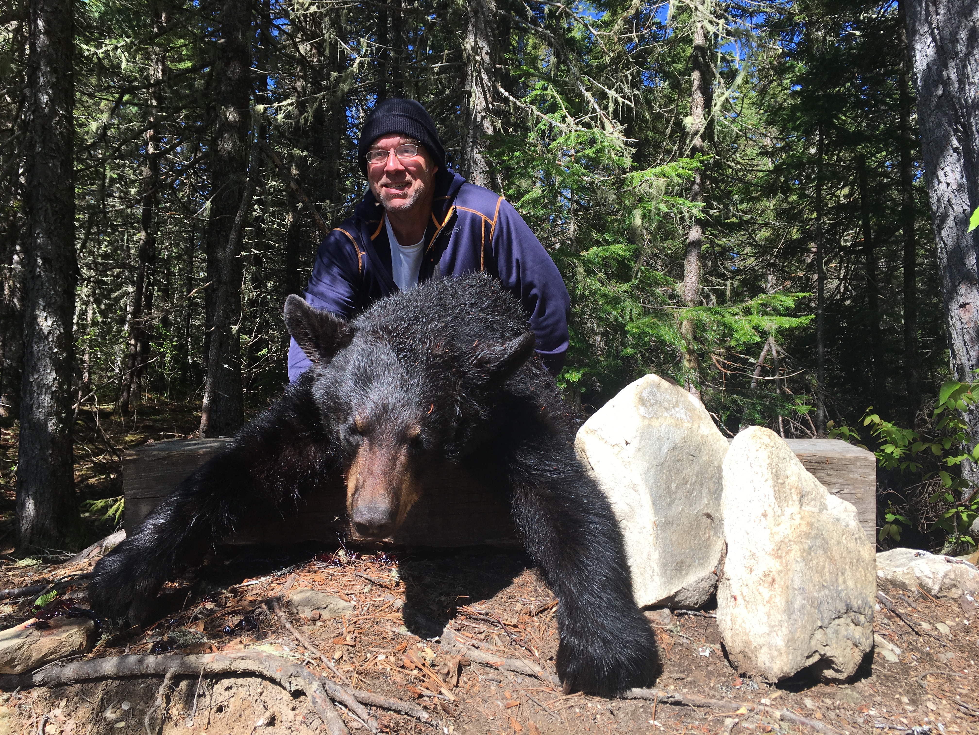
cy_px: 368
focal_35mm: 29
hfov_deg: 61.7
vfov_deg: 48.2
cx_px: 490
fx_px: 820
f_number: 2.2
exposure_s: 1/732
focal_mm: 4.15
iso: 25
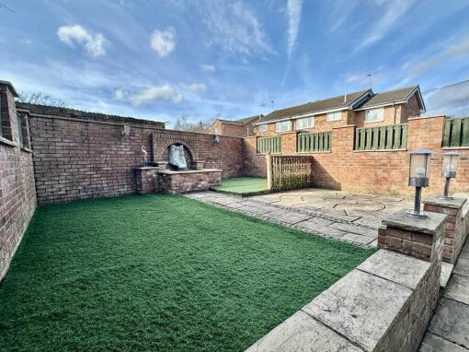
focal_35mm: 16
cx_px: 231
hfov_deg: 94.5
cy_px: 182
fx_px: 217
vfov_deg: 78.0
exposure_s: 1/581
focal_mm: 2.22
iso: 40
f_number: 2.2
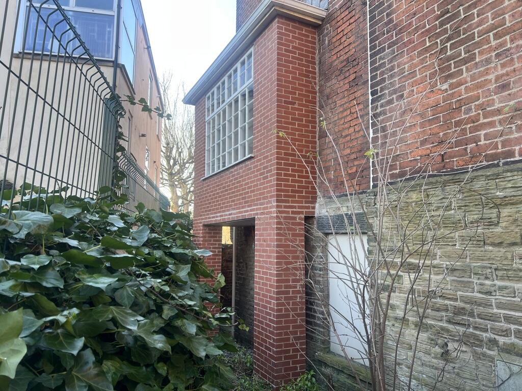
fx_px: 392
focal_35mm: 26
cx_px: 261
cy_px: 196
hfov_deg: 67.3
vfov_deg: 53.1
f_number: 1.5
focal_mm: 5.7
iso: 32
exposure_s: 1/127
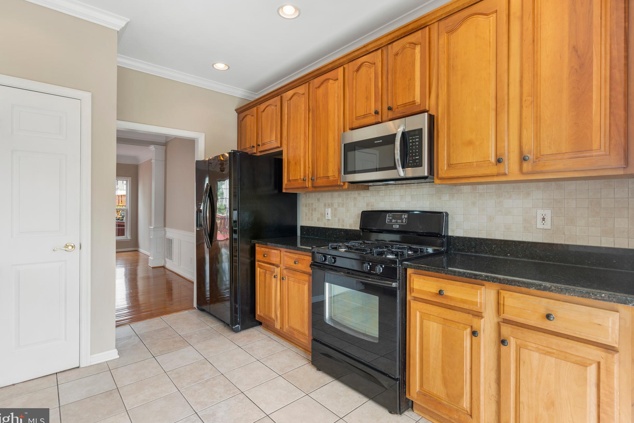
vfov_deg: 70.4
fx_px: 299
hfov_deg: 93.3
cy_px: 208
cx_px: 313
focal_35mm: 17
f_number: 8
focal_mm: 16
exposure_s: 1/20
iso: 200
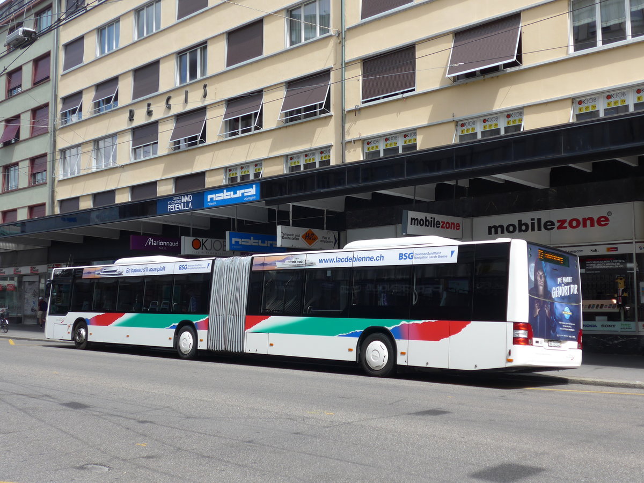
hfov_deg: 45.8
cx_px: 322
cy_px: 242
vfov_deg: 35.1
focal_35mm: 41
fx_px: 763
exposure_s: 1/800
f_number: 2.8
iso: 80
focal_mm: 8.4
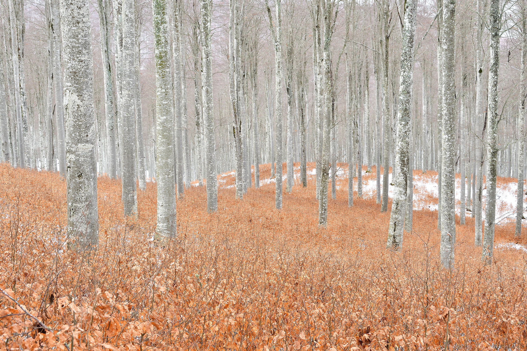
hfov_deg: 33.4
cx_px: 264
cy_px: 176
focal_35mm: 60
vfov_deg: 22.6
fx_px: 878
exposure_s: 1/8
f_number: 13
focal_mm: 40
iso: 100
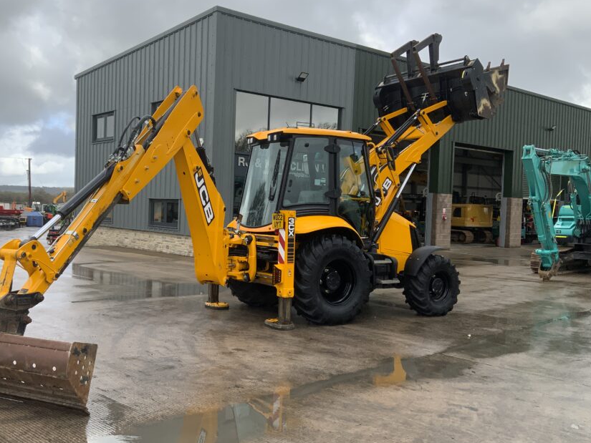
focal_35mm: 36
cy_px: 220
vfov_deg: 39.7
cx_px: 229
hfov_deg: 50.9
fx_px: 615
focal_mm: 3
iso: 16
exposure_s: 1/842
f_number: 1.8
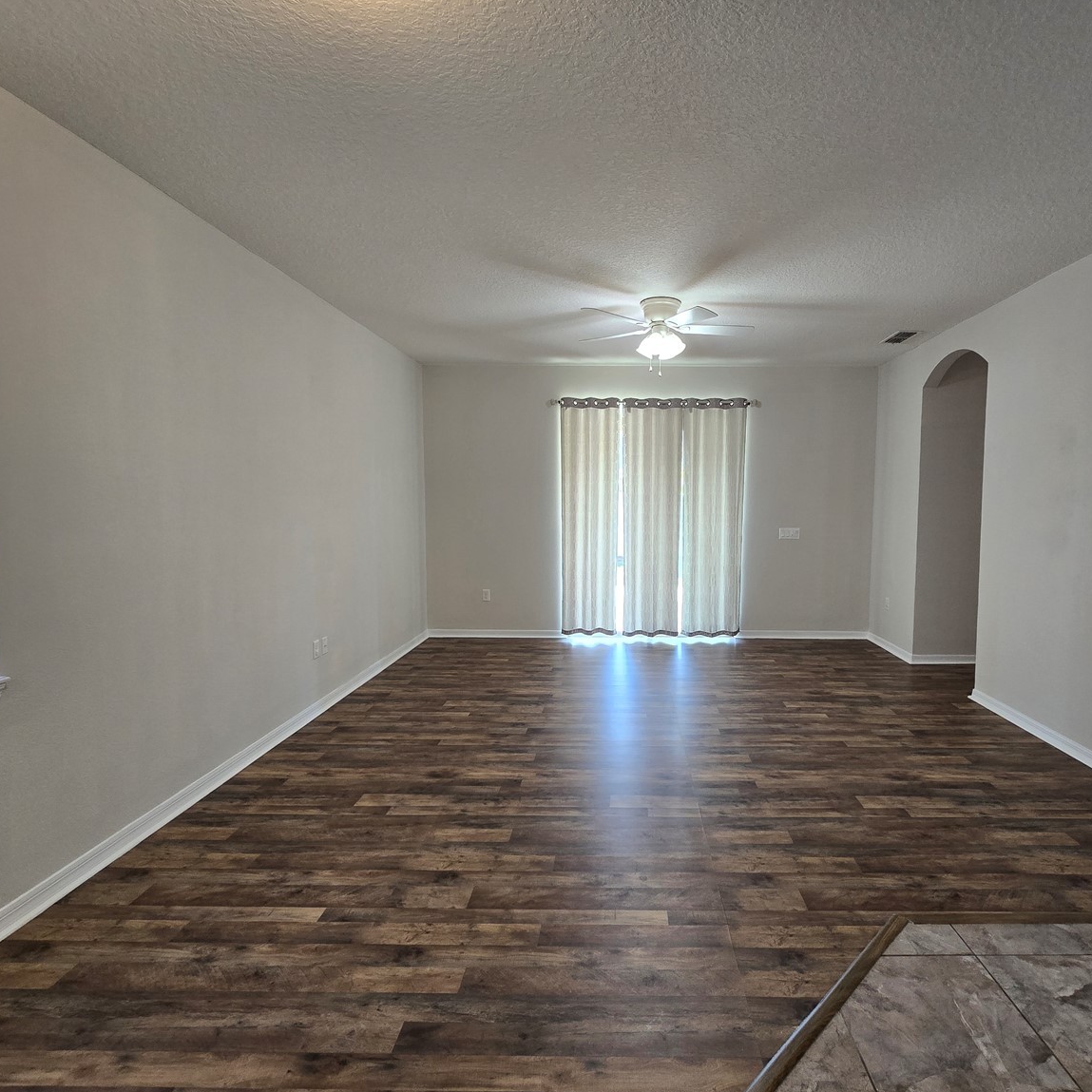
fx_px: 571
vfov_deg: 87.4
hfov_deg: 86.9
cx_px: 624
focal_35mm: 16
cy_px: 551
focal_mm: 2.2
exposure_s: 1/60
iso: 160
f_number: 2.2
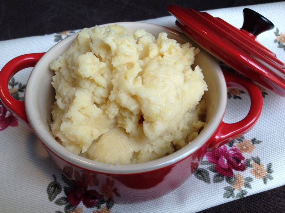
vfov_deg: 40.7
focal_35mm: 35
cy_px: 106
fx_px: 288
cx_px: 142
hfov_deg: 52.6
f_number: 2.4
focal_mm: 4.28
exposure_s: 1/60
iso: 50
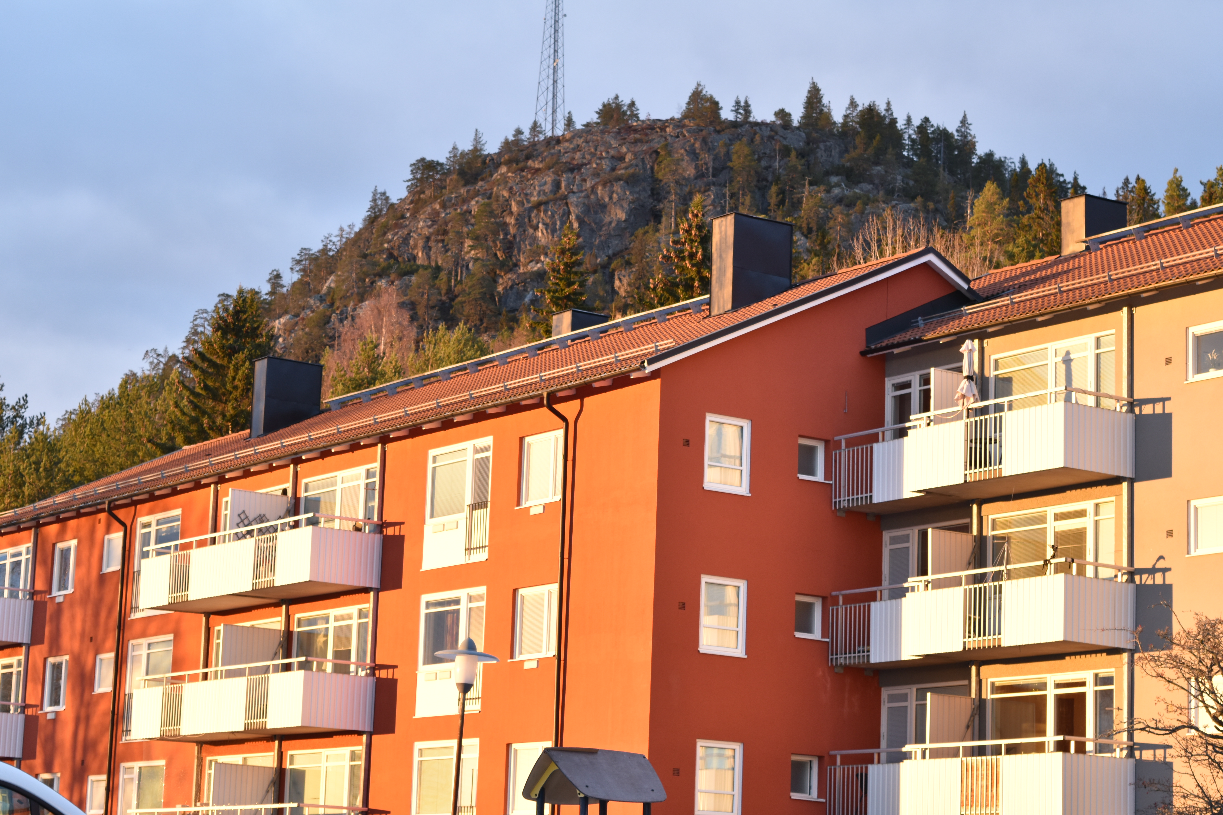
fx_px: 2802
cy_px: 408
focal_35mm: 82
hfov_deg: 24.6
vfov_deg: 16.6
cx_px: 612
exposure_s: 1/40
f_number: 5.6
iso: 250
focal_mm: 55
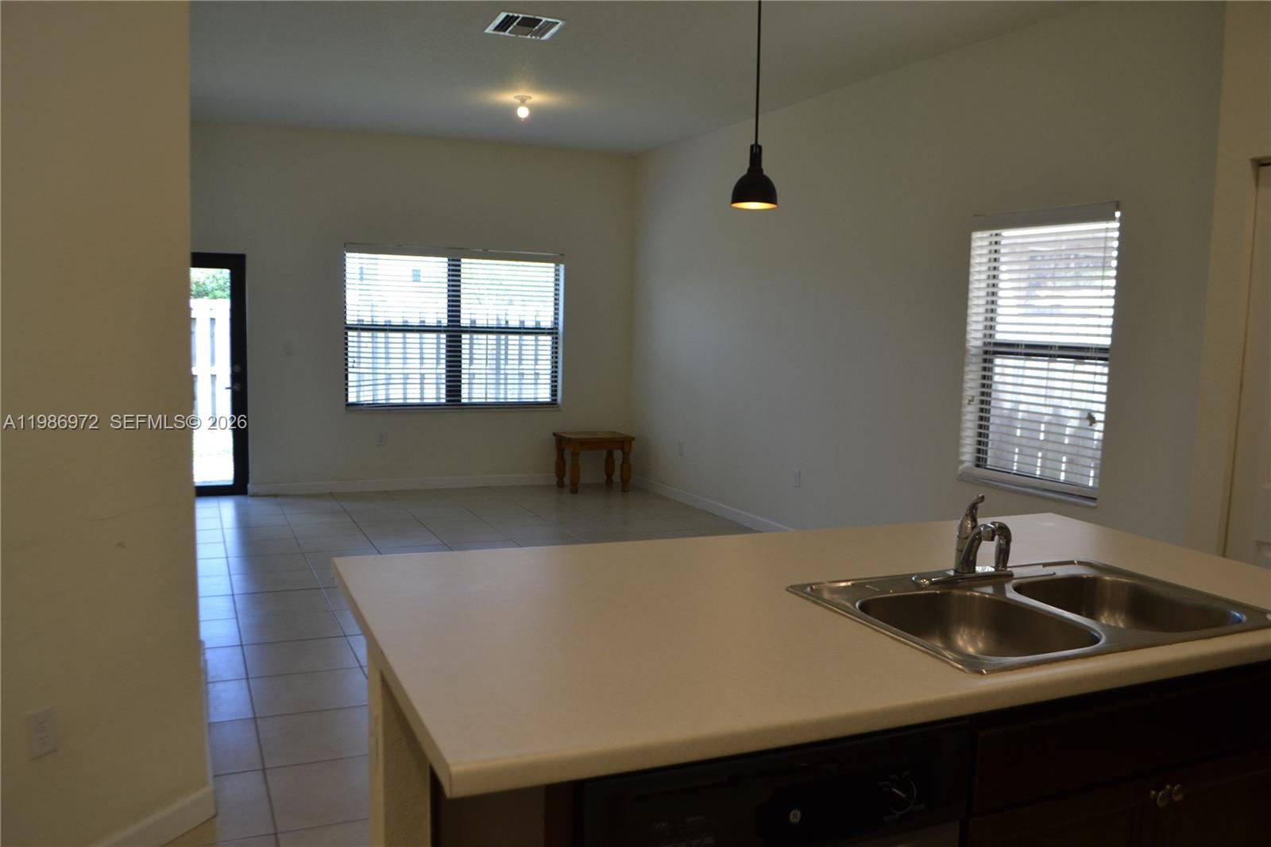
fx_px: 953
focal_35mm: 27
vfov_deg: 47.9
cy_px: 424
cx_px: 636
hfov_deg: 67.4
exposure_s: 1/100
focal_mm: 18
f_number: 5
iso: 400
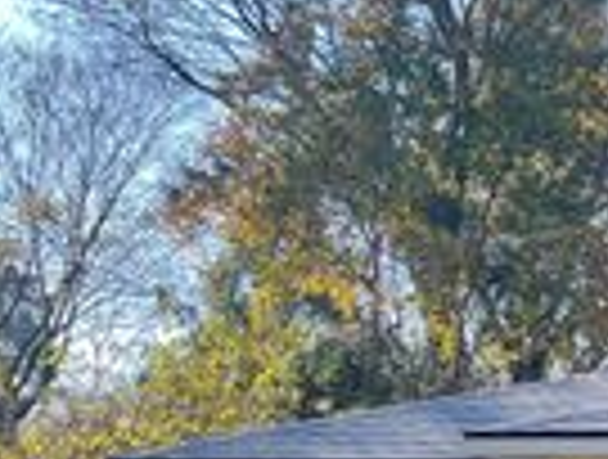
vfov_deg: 15.1
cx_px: 1121
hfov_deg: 16.7
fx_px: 1691
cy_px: 506
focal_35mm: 96
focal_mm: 5.1
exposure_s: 1/543
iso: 32
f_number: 1.6
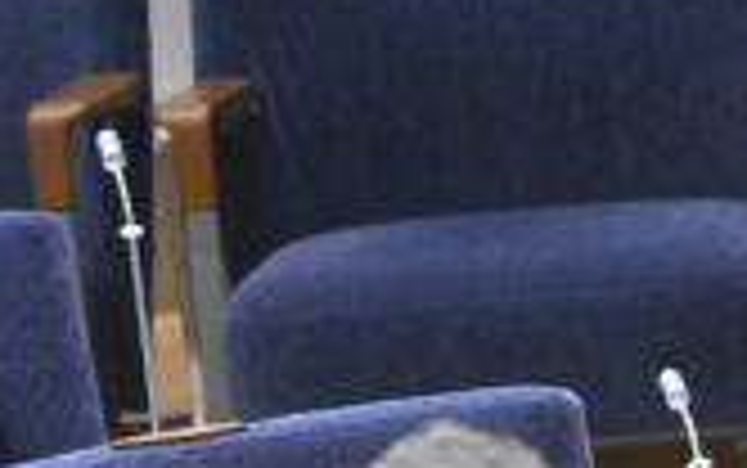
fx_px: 27054
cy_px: 544
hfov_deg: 1.6
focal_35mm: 1328
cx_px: 176
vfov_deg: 1.0
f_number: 13
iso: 4000
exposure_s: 1/40
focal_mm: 480
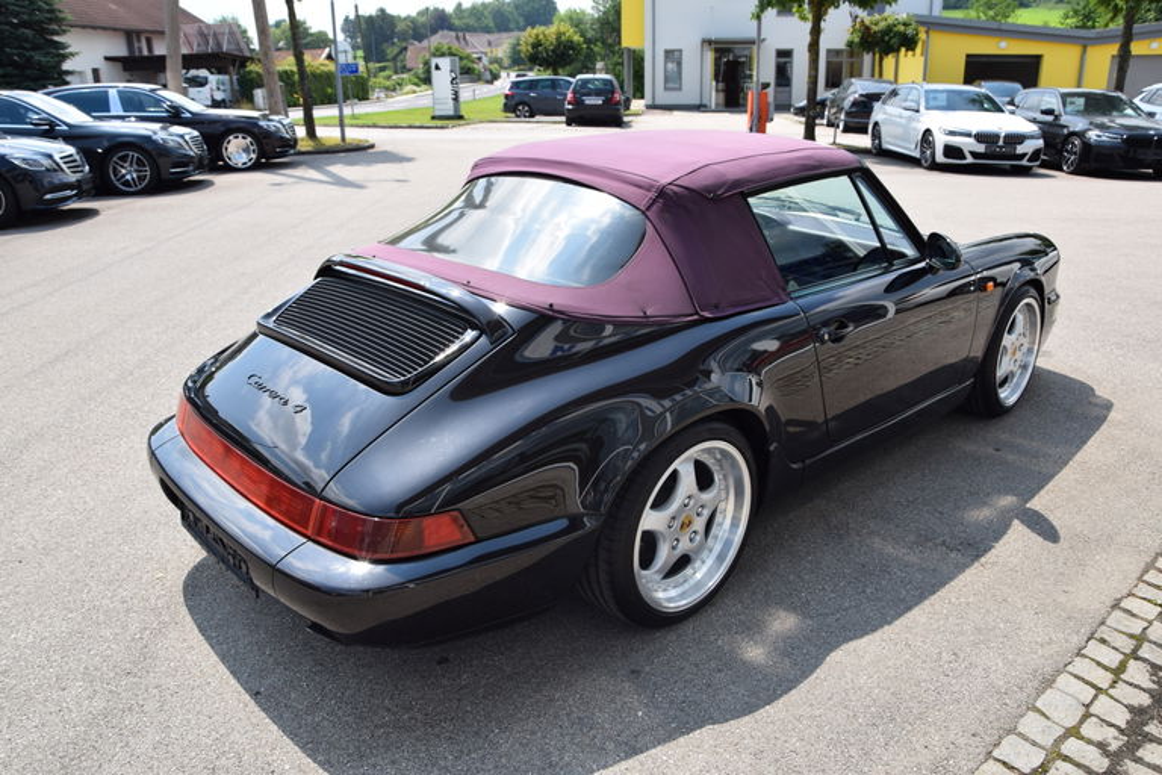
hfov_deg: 37.9
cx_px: 581
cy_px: 388
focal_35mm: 52
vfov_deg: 25.8
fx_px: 1694
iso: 200
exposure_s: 1/400
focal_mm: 35
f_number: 10
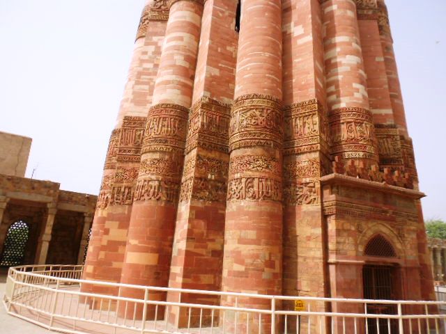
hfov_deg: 67.3
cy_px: 167
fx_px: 335
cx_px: 223
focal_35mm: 26
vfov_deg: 53.1
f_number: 3.2
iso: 80
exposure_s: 1/500
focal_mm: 4.6
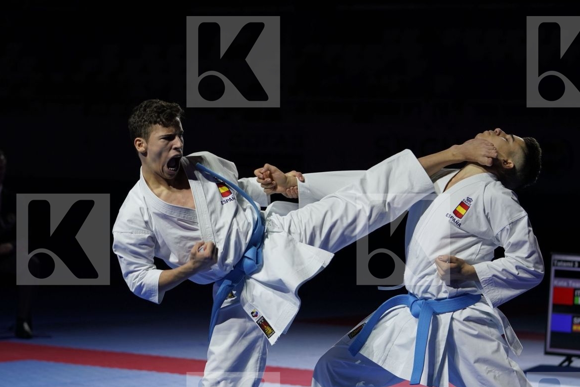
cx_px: 233
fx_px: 1756
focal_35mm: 109
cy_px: 239
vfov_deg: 12.6
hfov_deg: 18.7
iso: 320
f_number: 2.8
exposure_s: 1/500
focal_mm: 70
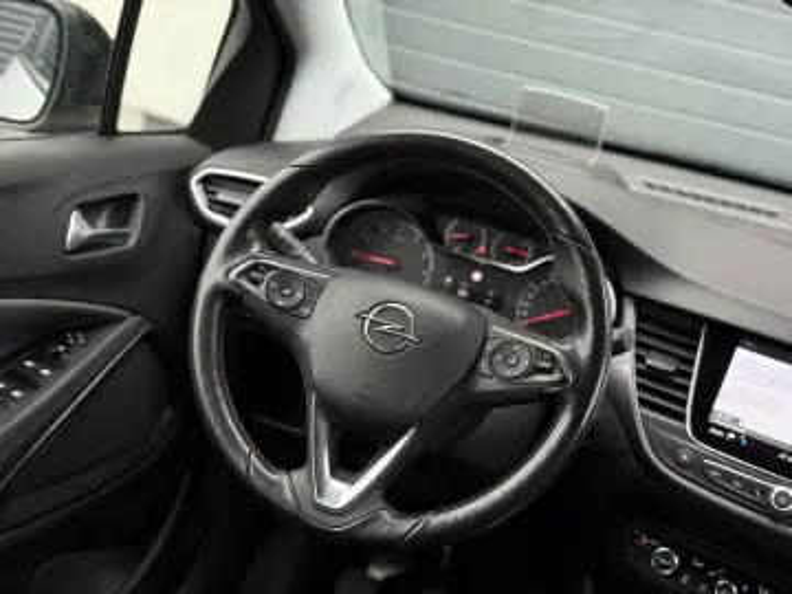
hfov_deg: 39.7
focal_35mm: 48
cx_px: 396
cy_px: 297
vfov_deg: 30.3
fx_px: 1098
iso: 200
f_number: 1.78
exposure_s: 1/59
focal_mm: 6.76
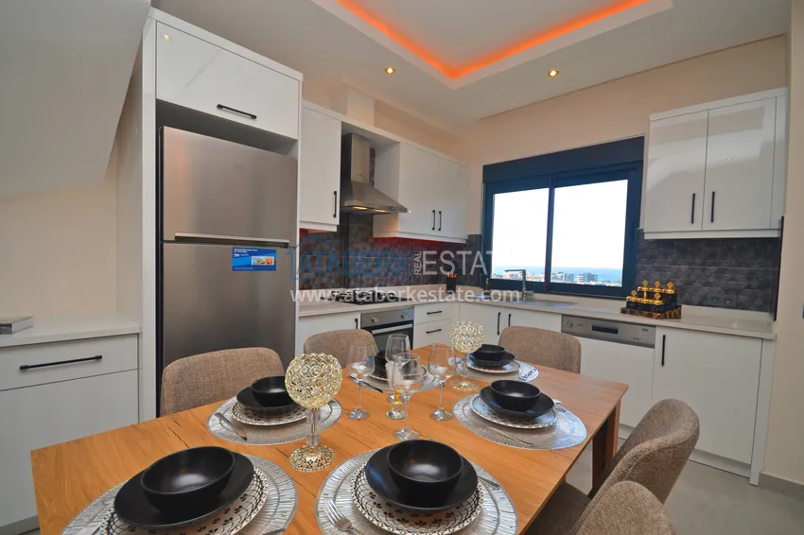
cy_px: 268
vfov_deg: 77.3
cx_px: 402
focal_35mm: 15
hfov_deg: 100.4
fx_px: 335
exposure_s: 1/125
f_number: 5.6
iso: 160
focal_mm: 10
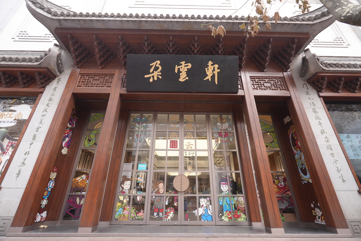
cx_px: 180
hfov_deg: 96.7
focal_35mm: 16
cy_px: 120
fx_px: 161
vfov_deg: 73.8
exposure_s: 1/160
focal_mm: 16
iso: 640
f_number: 5
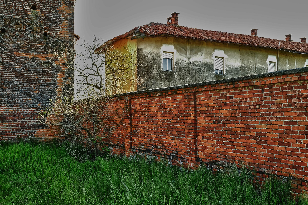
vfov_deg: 36.9
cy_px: 102
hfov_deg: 53.1
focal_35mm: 36
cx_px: 154
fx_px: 308
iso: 100
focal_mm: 24.3
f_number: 8
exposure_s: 1/15
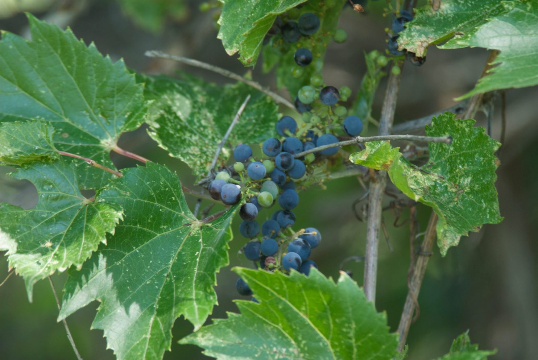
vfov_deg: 3.4
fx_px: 6059
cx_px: 269
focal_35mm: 405
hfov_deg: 5.1
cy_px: 180
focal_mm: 270
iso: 400
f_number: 5.3
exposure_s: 1/80
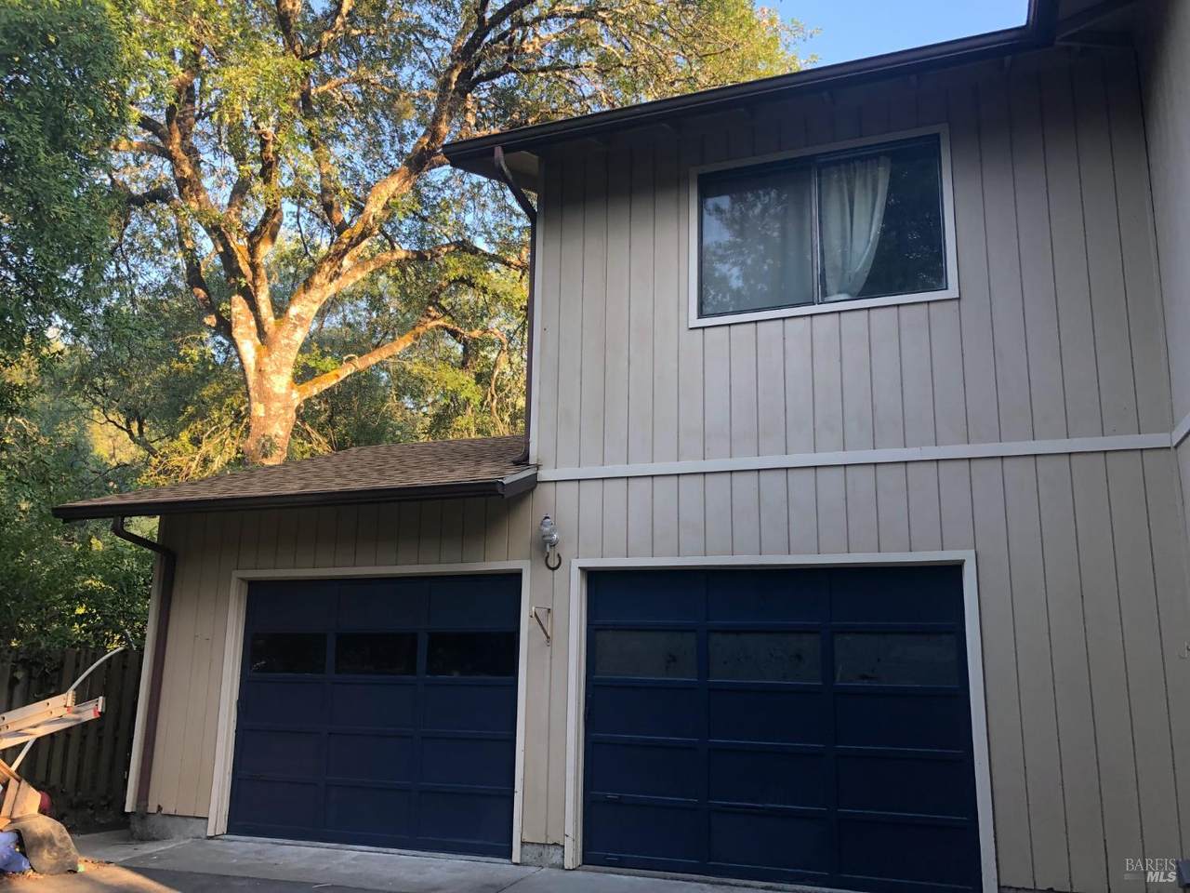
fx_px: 963
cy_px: 446
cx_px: 595
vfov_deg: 49.7
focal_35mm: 28
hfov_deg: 63.4
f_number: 1.8
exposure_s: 1/120
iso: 40
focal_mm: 4
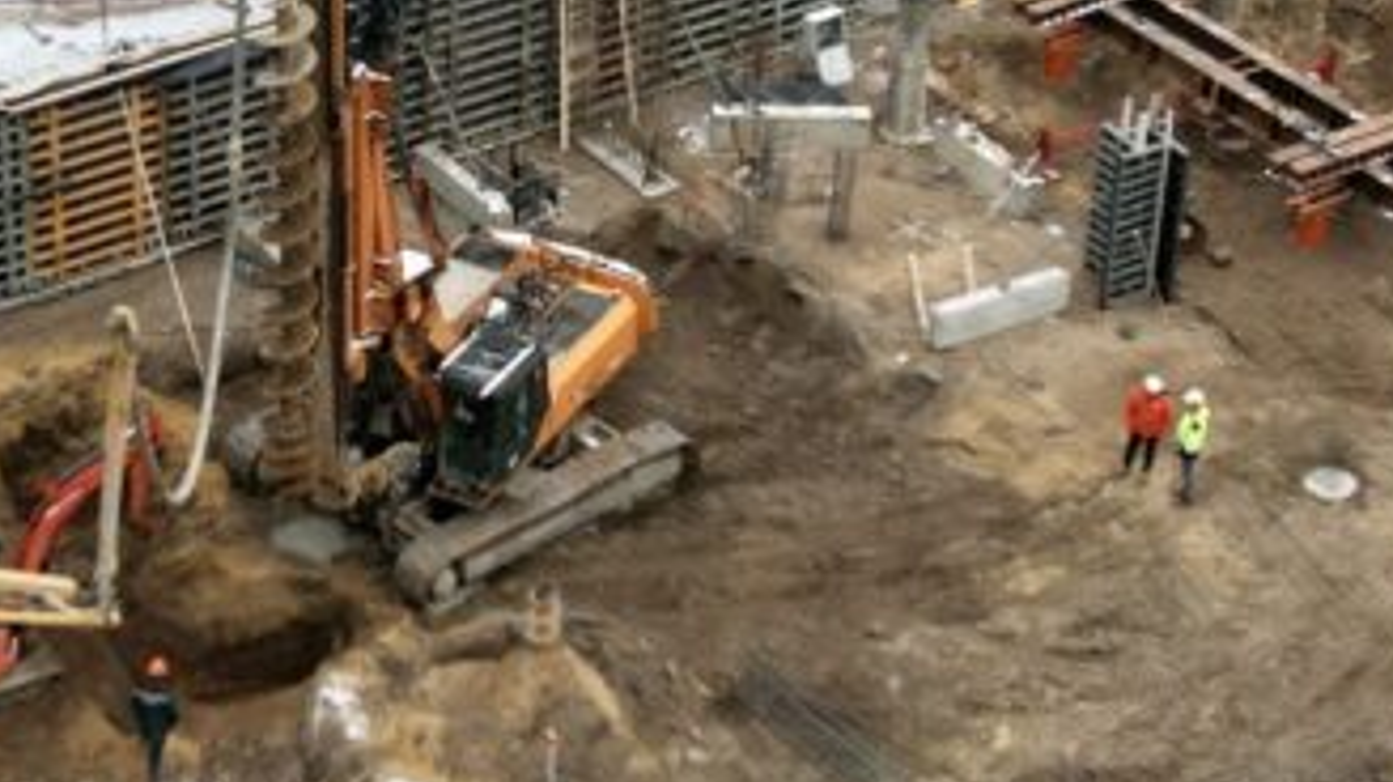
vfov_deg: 16.4
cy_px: 763
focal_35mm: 72
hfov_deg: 29.0
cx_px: 365
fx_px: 2658
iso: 150
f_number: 2.8
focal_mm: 8.38
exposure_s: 1/500
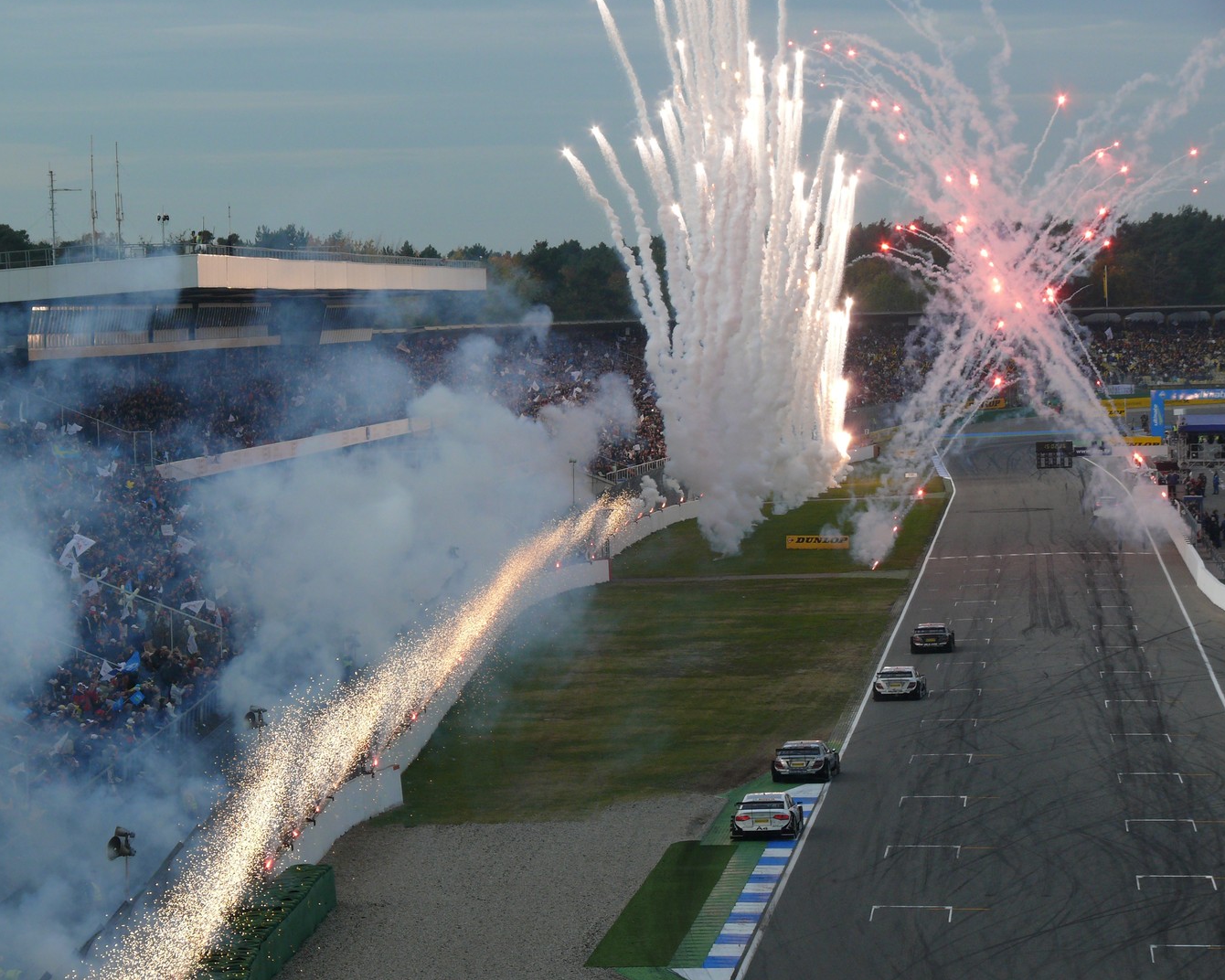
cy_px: 487
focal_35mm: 149
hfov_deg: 12.9
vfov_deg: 10.4
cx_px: 583
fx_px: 5402
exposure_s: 1/400
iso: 100
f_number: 5.6
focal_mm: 30.1
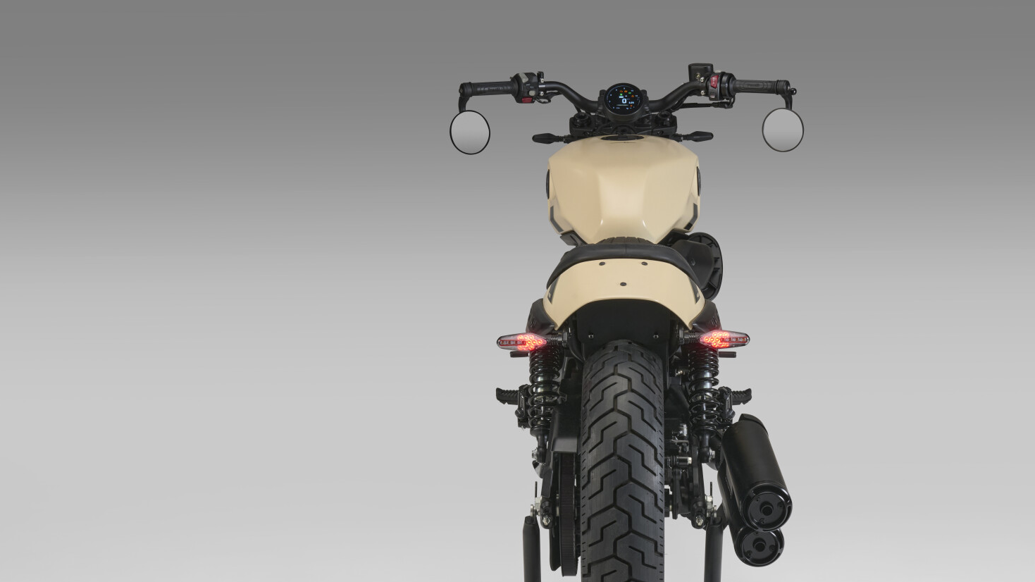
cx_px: 623
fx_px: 1619
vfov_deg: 20.3
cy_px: 417
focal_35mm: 59
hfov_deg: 35.3
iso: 125
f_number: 16
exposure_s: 1/8
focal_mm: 46
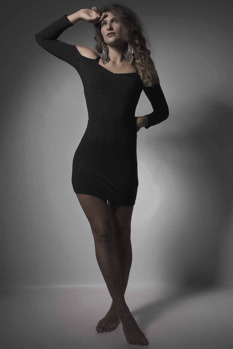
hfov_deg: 29.9
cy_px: 174
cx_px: 116
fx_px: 437
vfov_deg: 43.6
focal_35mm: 45
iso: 100
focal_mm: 30
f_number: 14
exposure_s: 1/100
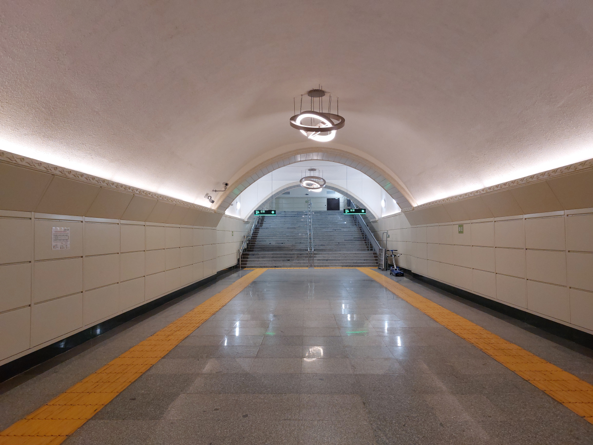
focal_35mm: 24
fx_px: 411
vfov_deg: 56.8
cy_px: 222
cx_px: 296
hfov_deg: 71.6
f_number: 1.8
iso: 160
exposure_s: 1/50
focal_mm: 5.23
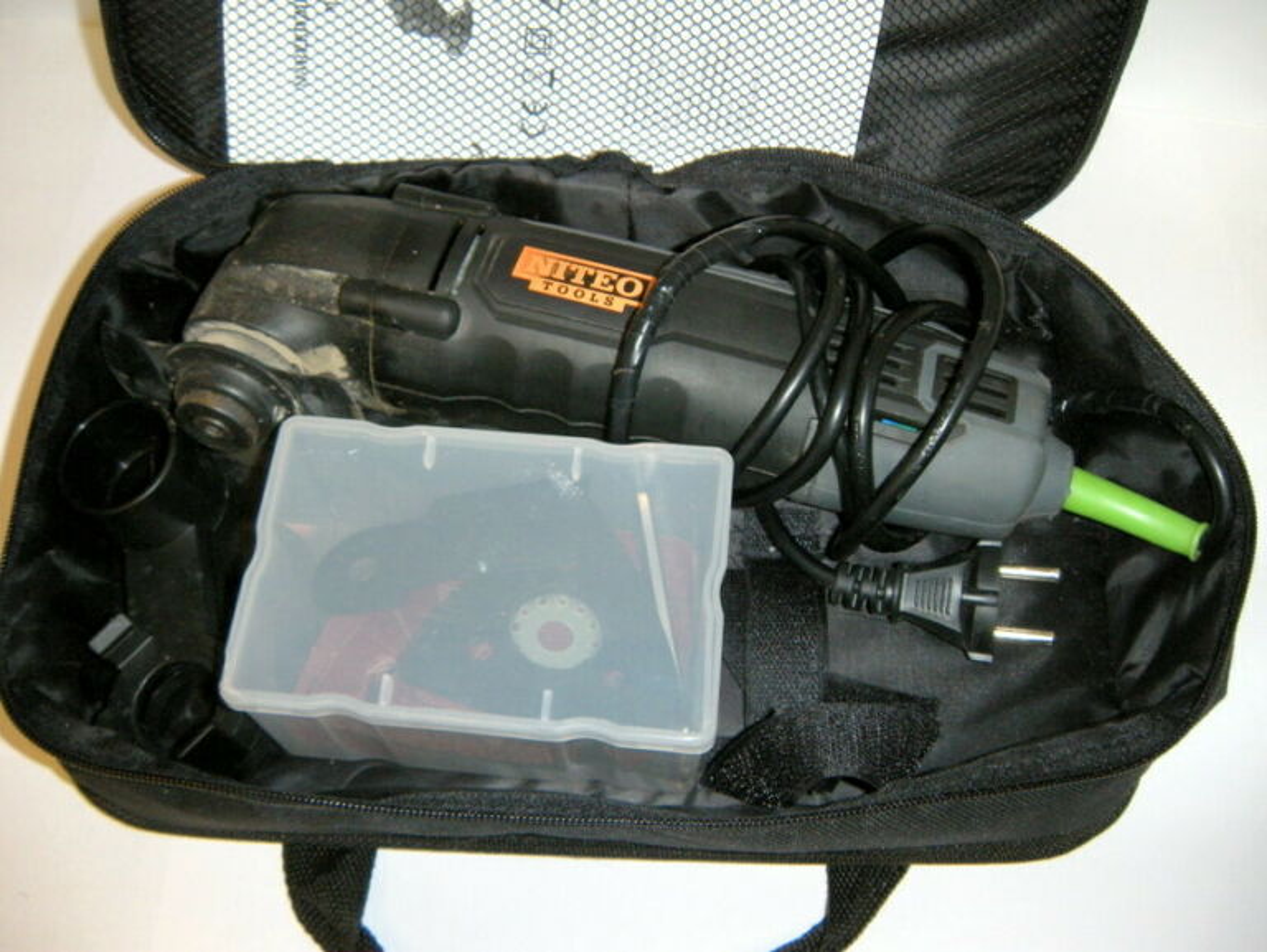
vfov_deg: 40.7
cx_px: 634
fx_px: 1282
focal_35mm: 35
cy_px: 476
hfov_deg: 52.6
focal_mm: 5.9
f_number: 3.8
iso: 200
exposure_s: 1/60
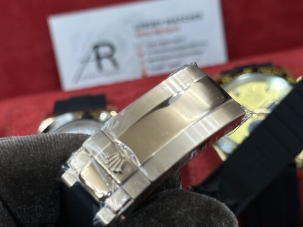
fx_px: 683
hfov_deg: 25.0
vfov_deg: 18.8
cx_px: 149
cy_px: 154
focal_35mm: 78
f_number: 1.78
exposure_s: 1/830
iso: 64
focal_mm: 6.86
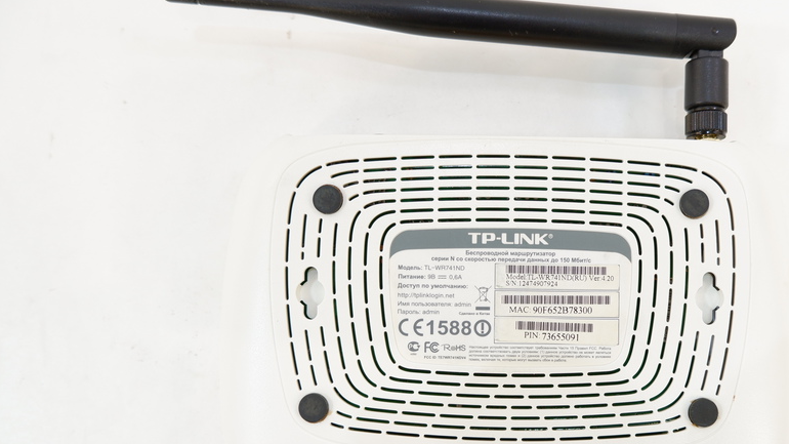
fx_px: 669
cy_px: 285
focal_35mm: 32
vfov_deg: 36.4
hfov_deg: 60.1
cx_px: 503
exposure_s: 1/80
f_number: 3.5
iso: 200
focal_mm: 15
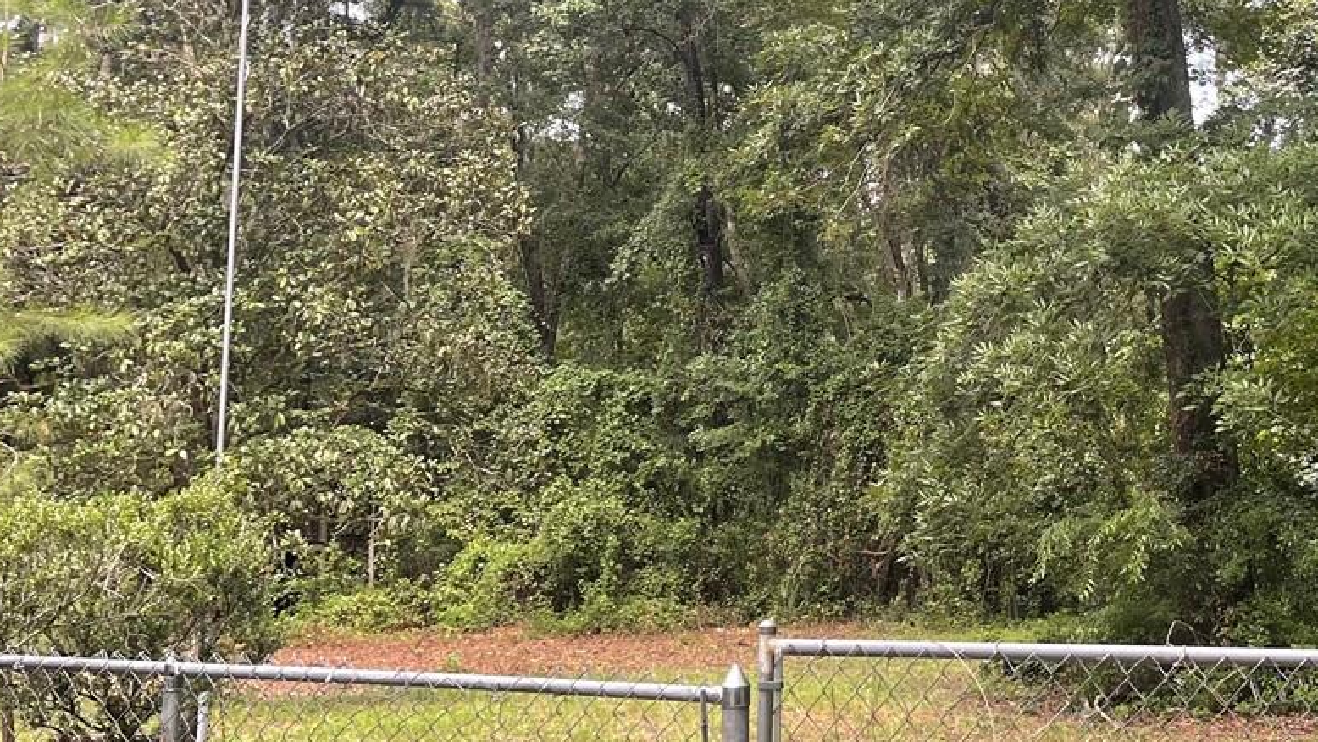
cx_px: 1060
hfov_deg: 35.9
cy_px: 10
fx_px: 1957
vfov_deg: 20.8
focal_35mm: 56
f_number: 1.6
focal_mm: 5.1
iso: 40
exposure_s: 1/121
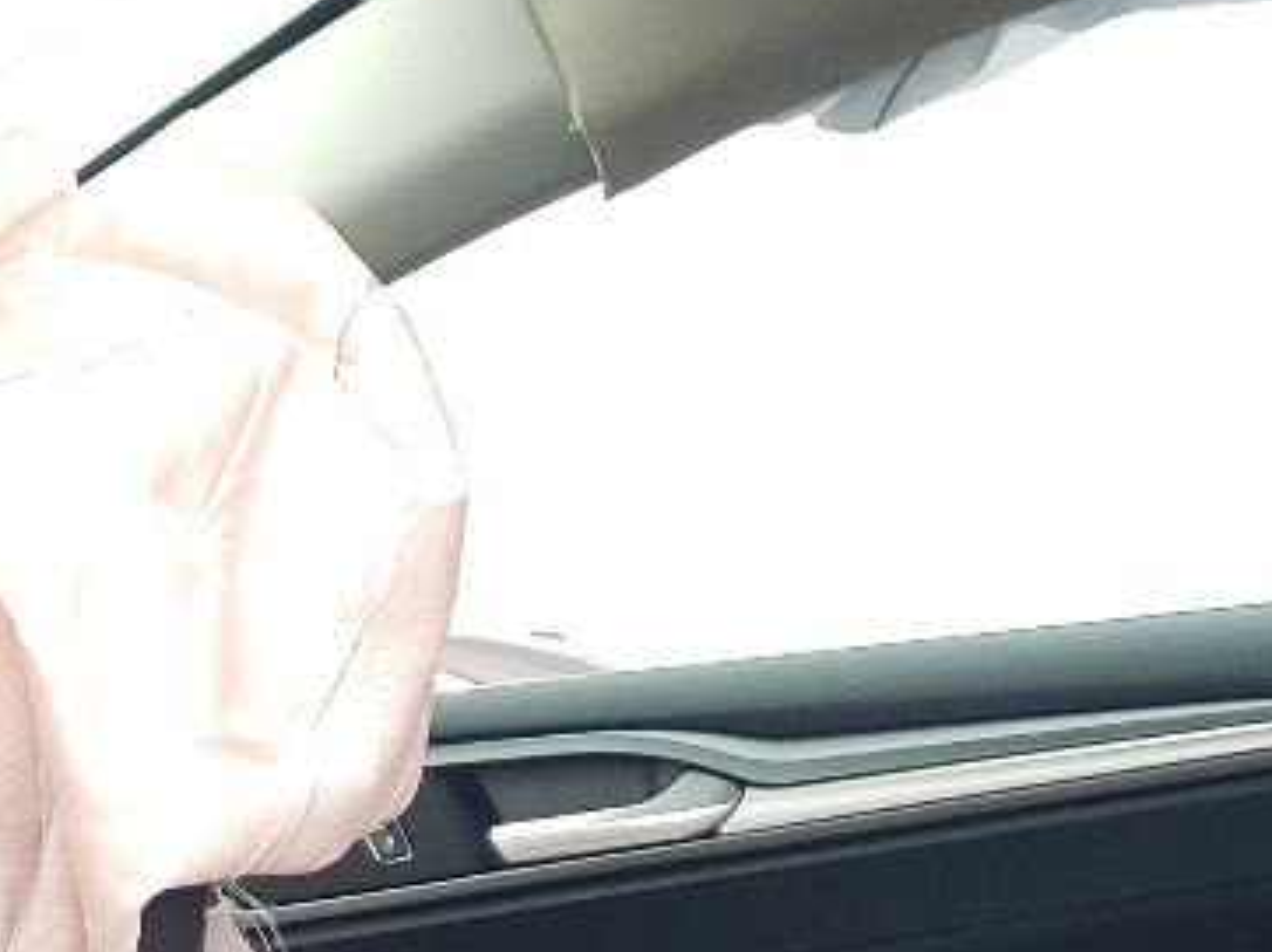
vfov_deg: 11.4
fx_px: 4223
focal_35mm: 115
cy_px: 1995
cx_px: -60
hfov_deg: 16.7
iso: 50
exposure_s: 1/333
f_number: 1.5
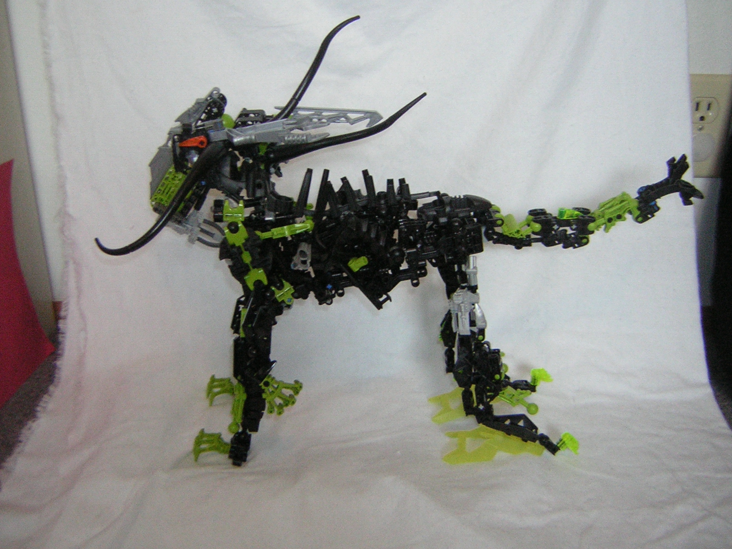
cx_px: 366
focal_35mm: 36
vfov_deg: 39.7
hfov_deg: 51.4
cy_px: 274
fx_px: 761
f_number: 2.6
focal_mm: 4.7
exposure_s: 1/28.5
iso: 172
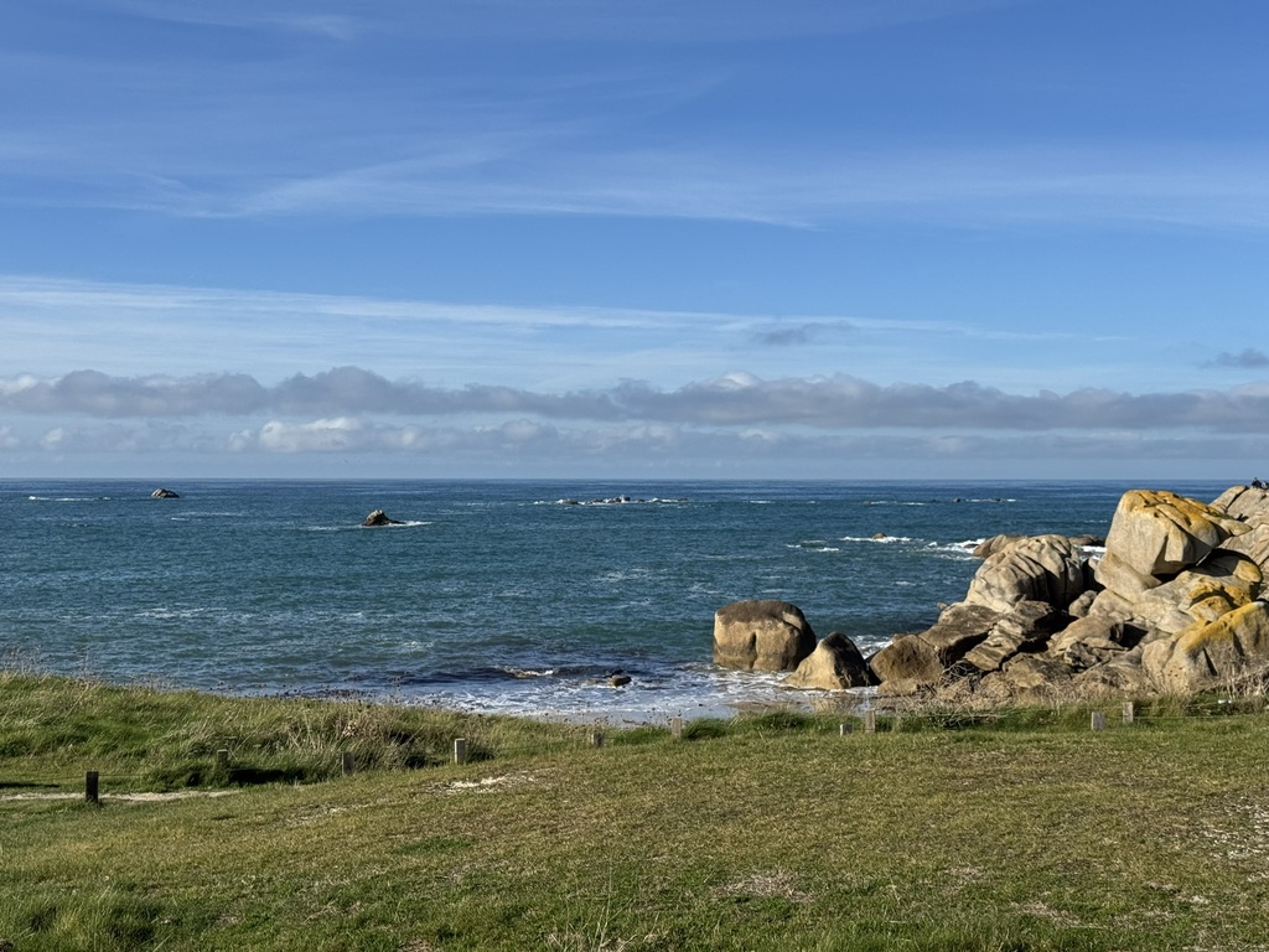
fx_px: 1760
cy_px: 476
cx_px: 634
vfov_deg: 30.3
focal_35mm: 48
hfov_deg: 39.7
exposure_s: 1/5848
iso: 64
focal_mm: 6.76
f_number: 1.78
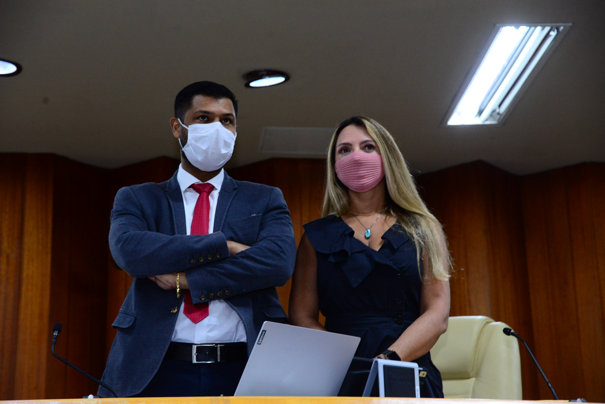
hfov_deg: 21.5
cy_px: 202
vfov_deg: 14.4
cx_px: 302
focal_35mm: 95
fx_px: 1597
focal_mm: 95
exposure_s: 1/60
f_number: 5.6
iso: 2500
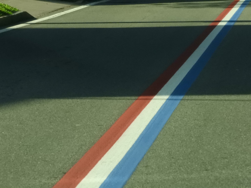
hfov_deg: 9.9
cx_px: 126
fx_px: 1450
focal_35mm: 200
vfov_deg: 7.4
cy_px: 94
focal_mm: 35.8
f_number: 7.6
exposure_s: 1/1600
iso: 1600
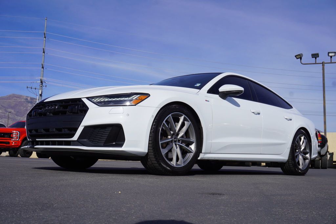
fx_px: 378
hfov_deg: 47.9
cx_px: 168
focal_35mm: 40
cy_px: 112
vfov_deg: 33.1
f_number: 11
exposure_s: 1/250
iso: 100
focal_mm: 27
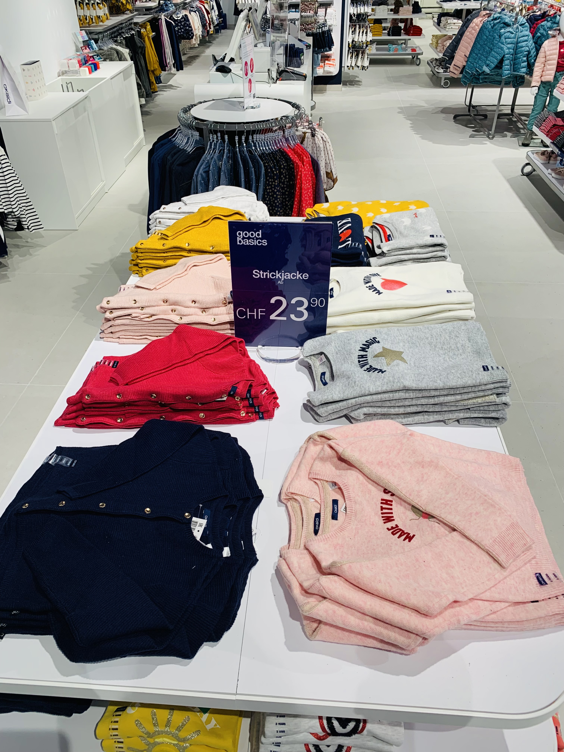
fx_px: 565
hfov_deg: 53.1
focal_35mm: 26
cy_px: 376
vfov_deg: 67.3
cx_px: 282
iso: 50
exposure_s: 1/121
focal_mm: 4.25
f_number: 1.8
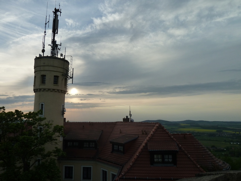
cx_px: 120
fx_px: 174
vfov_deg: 54.9
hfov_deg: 69.4
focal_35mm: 25
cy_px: 90
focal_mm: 4.1
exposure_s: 1/400
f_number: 4.5
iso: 125
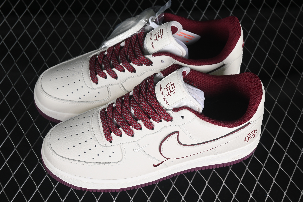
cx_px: 152
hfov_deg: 27.0
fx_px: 631
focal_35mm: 75
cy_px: 101
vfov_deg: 18.2
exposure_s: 1/80
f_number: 7.1
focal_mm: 50
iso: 160
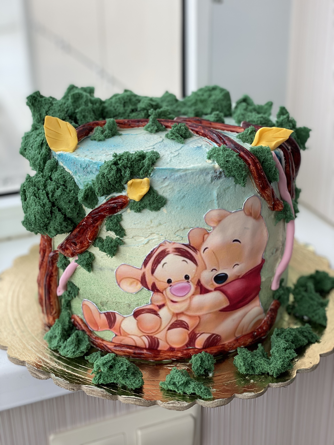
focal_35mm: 52
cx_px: 167
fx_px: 669
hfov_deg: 28.0
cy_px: 222
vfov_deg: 36.8
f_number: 2
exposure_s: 1/132
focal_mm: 6
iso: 20
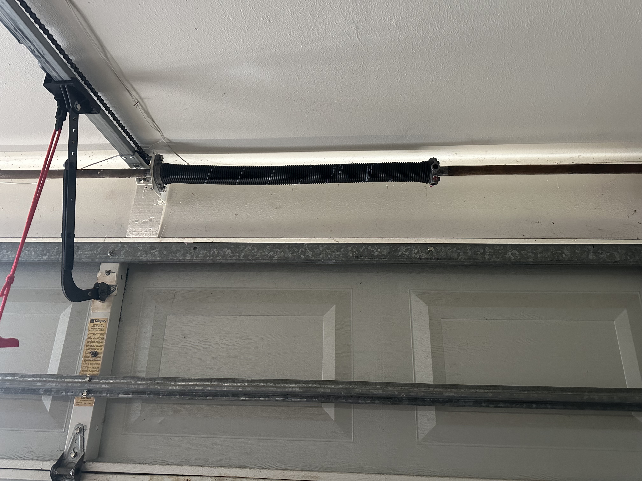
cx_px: 321
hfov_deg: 71.6
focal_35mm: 24
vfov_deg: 56.8
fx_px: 445
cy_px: 240
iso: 640
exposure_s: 1/60
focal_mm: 6.86
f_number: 1.78
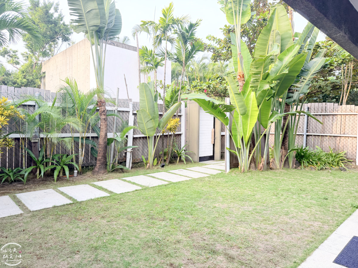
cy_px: 134
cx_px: 179
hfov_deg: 71.6
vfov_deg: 56.8
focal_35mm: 24
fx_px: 248
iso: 80
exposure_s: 1/175
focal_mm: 6.76
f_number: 1.78
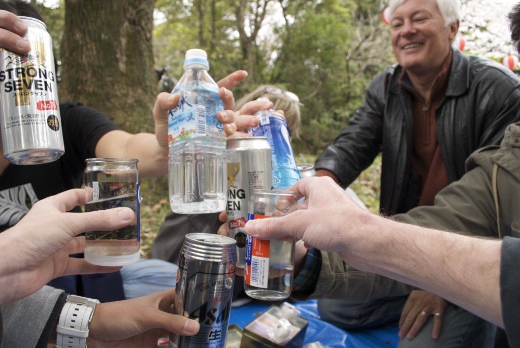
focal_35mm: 27
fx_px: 390
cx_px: 260
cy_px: 174
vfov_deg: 48.0
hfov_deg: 67.3
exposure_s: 1/125
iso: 400
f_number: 5.6
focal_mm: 18
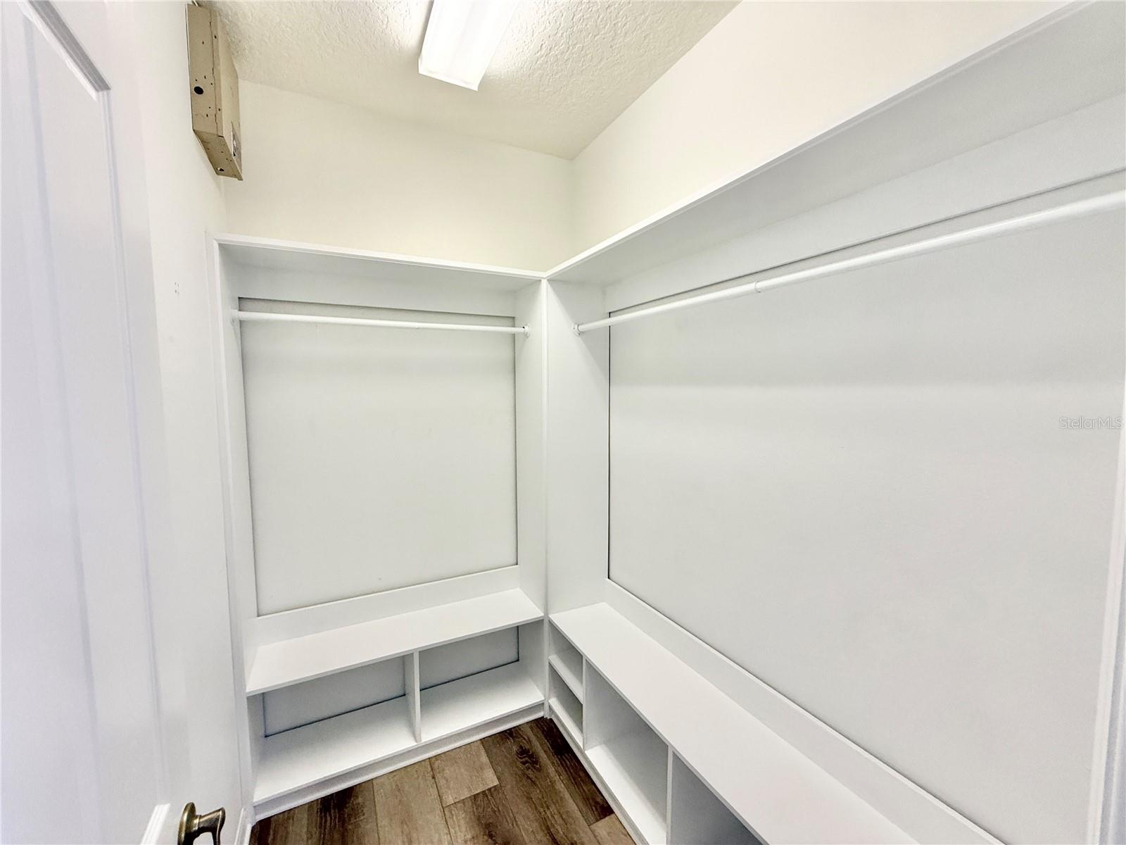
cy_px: 422
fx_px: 455
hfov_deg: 102.1
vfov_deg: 85.7
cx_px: 563
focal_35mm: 14
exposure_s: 1/120
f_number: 2.2
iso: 200
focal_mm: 2.22
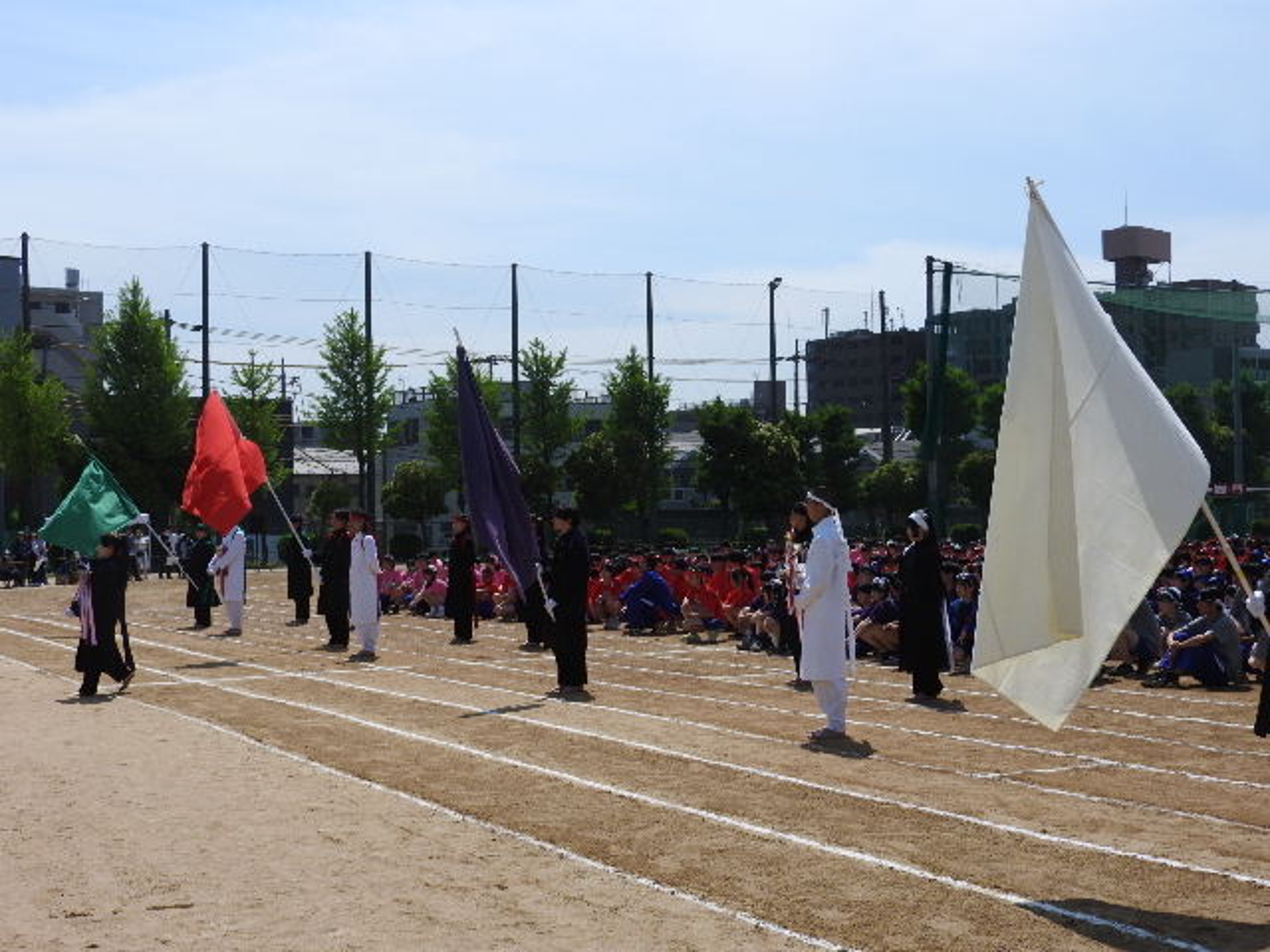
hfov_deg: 38.2
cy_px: 476
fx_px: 1834
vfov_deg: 29.1
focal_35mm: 50
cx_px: 635
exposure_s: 1/2000
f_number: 4
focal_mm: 9
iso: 100
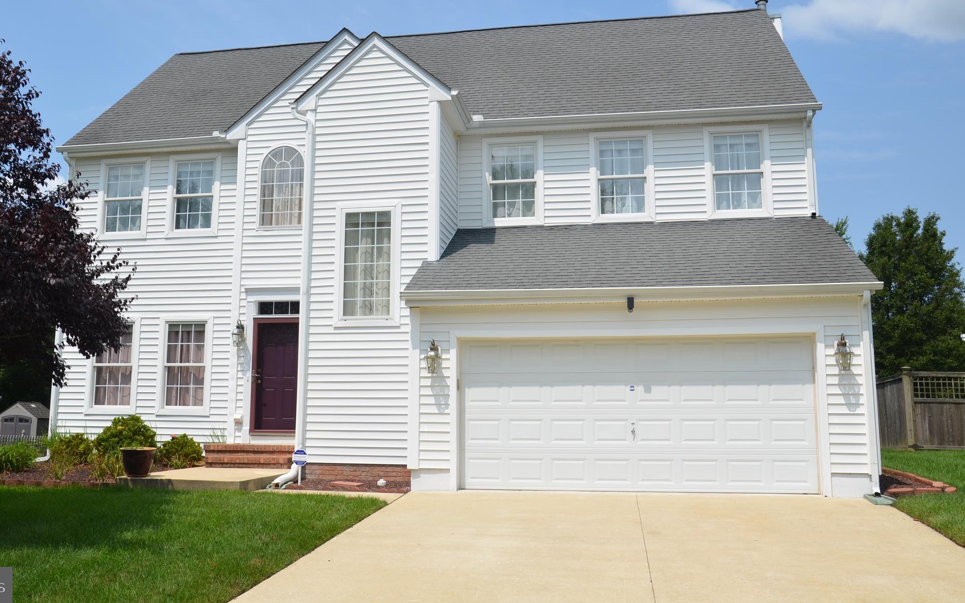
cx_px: 433
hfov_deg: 54.5
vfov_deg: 35.6
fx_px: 935
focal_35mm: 36
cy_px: 250
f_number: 9
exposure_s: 1/320
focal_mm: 21
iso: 100
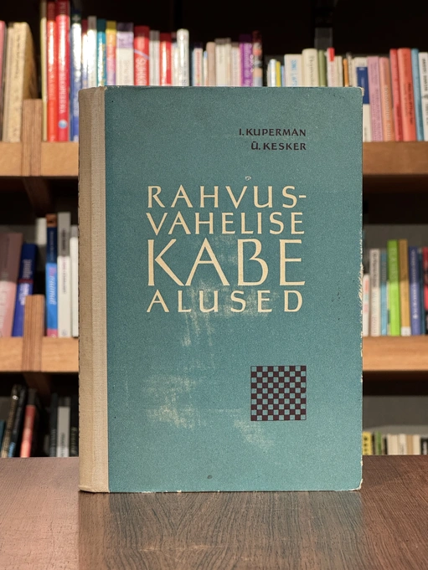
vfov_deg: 25.3
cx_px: 214
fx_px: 1269
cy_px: 285
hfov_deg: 19.1
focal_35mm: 77
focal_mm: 9
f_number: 2.8
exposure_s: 1/82
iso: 250
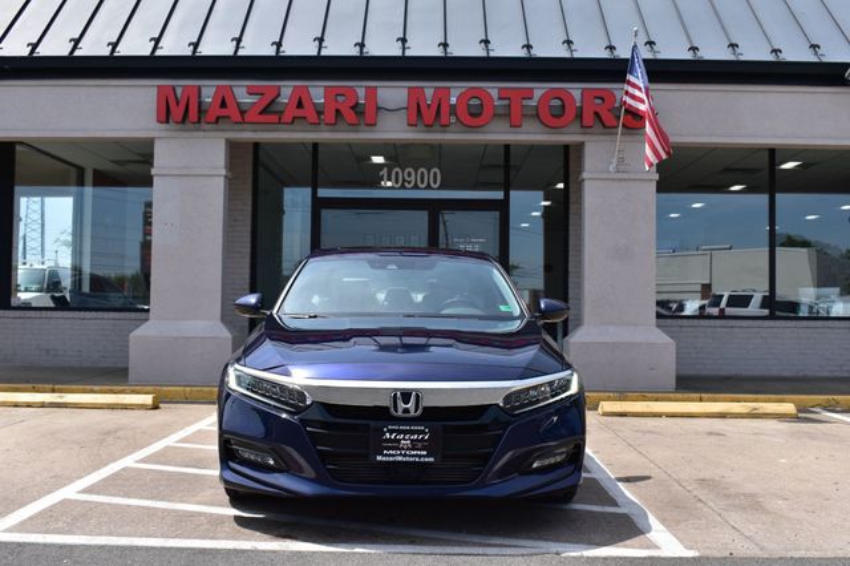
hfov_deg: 49.6
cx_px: 425
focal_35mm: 39
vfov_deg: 34.2
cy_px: 283
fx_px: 920
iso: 400
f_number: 11
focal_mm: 26
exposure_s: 1/500
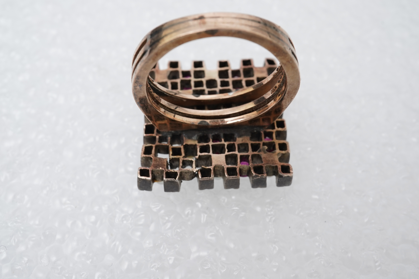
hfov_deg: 43.6
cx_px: 210
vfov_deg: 29.9
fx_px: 524
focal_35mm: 45
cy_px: 140
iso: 640
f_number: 22
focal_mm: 30
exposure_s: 1/125
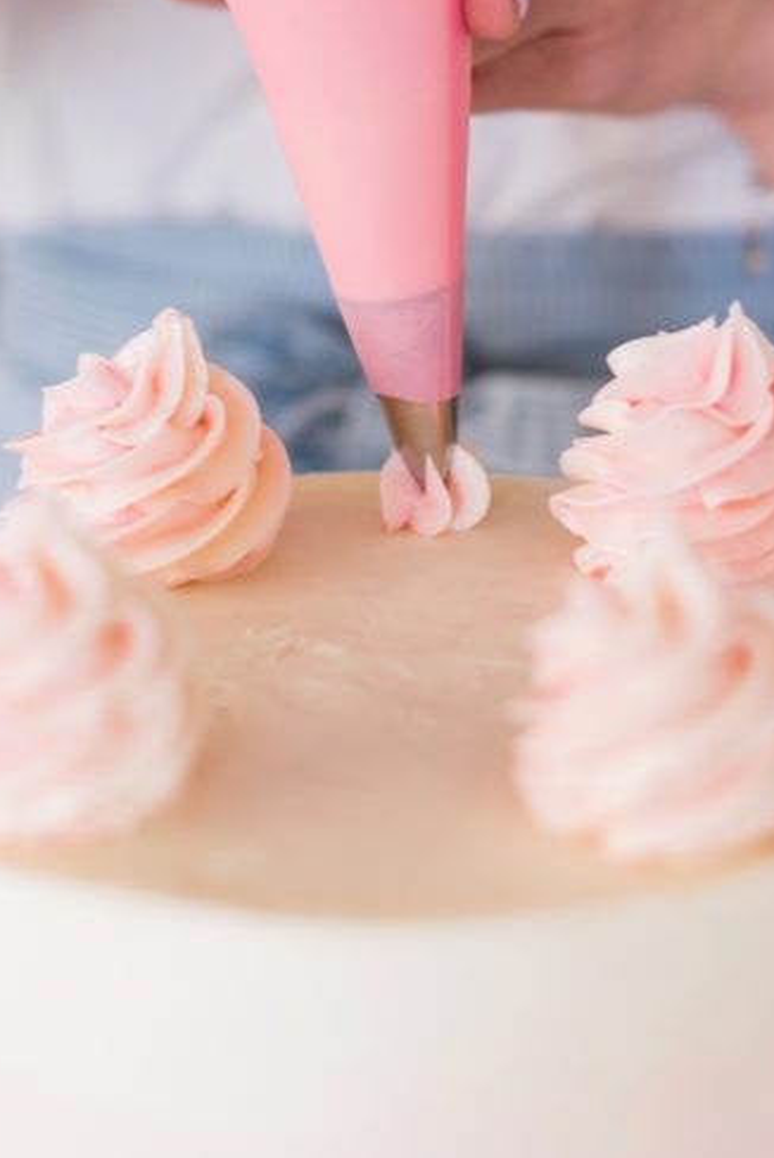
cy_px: 164
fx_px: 3381
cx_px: 394
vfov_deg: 19.2
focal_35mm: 105
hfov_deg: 13.1
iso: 500
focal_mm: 50
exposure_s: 1/160
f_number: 2
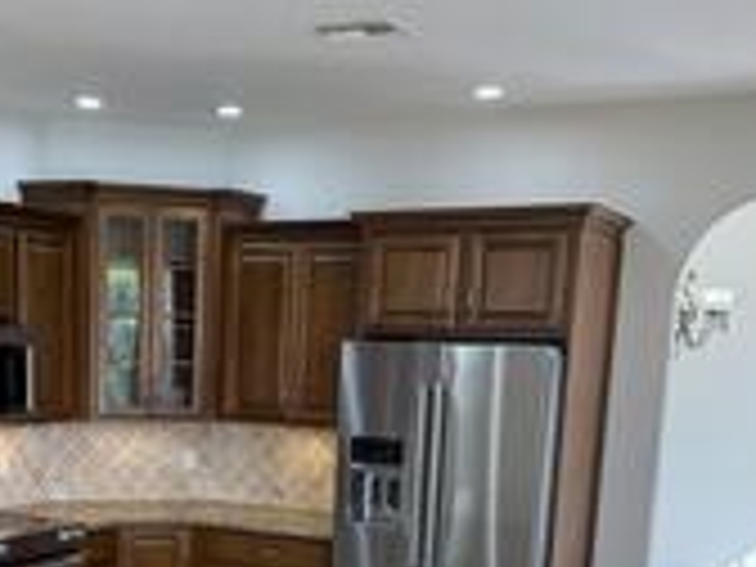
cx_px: 207
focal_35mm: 57
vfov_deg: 24.5
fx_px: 1245
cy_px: 567
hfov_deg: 33.2
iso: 100
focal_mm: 6.76
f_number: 1.78
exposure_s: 1/305
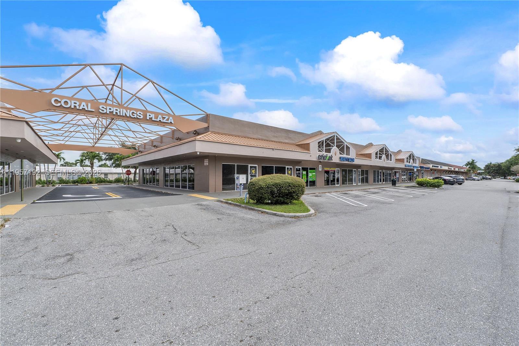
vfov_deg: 77.3
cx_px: 260
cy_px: 173
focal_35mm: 15
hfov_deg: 100.4
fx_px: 216
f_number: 11
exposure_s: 1/60
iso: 100
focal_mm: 10
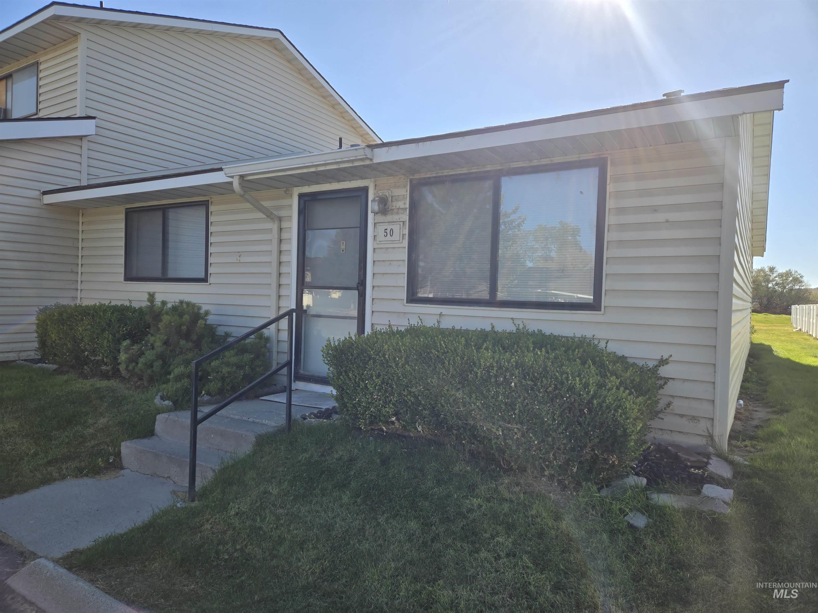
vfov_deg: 58.9
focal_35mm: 23
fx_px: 544
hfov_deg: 73.9
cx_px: 409
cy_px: 306
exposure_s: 1/1321
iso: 25
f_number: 1.8
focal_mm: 5.4
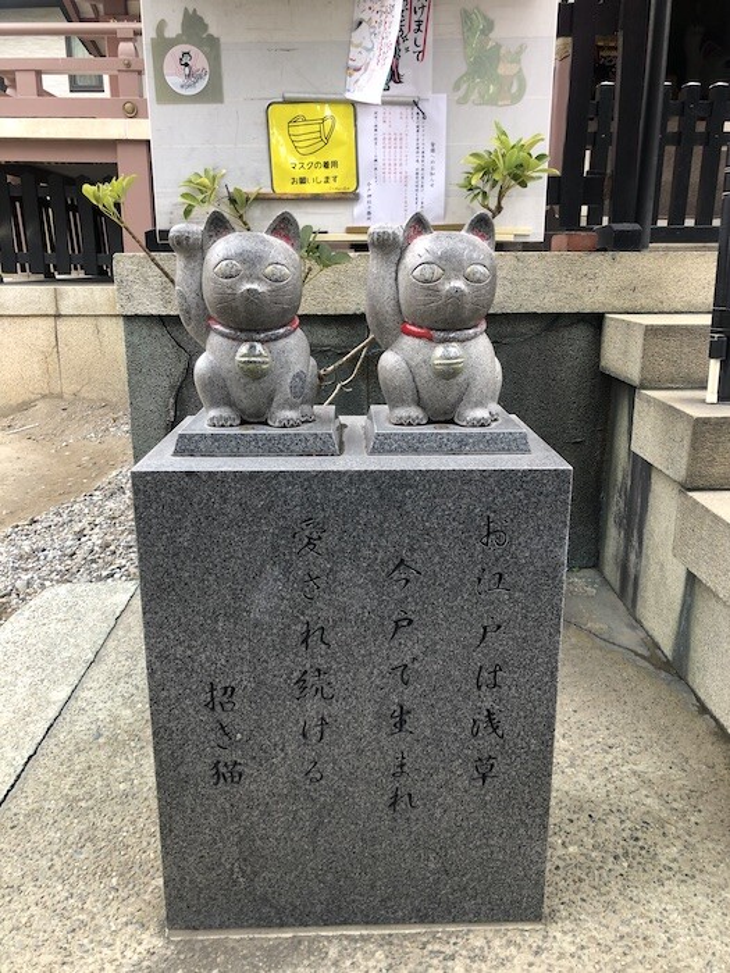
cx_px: 365
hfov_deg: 49.7
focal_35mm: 28
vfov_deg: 63.4
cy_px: 486
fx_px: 787
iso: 25
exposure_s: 1/40
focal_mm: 4
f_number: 1.8
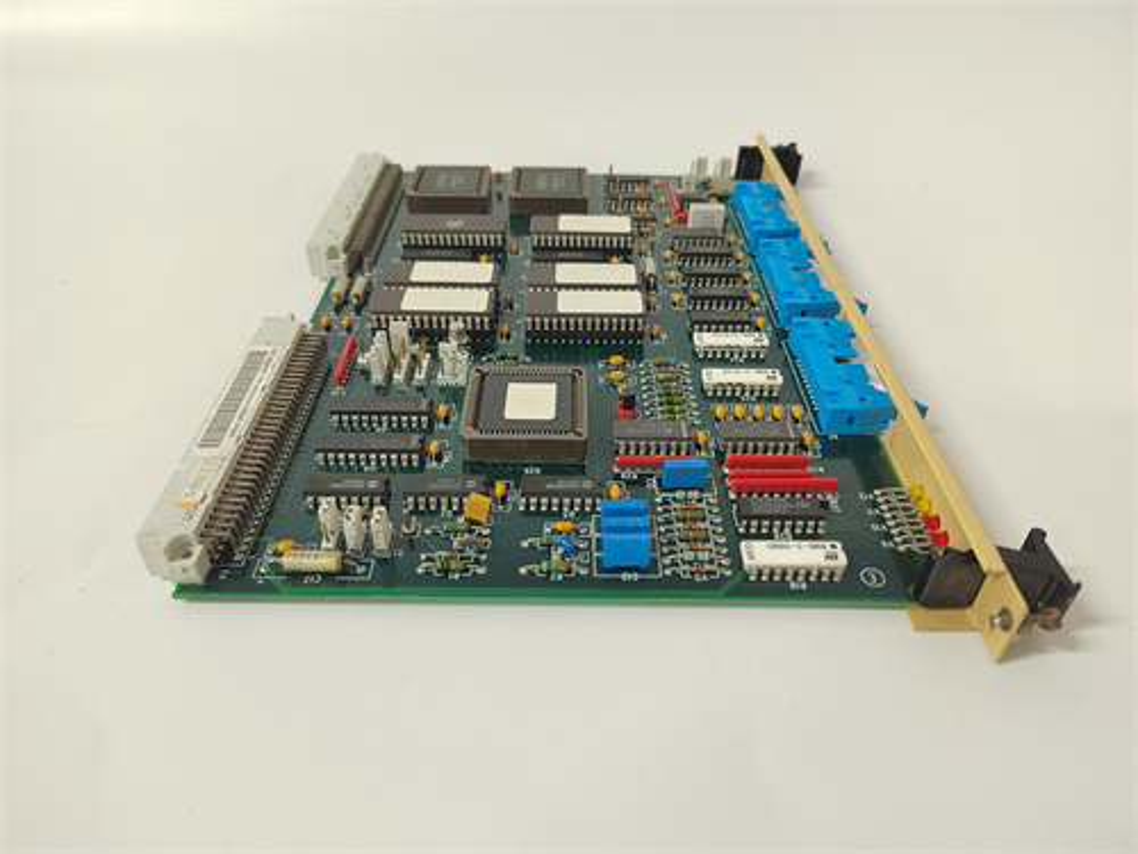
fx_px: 756
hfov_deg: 73.9
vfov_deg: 58.9
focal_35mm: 23
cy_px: 427
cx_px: 569
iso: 1528
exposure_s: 1/50
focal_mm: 5.52
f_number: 1.9
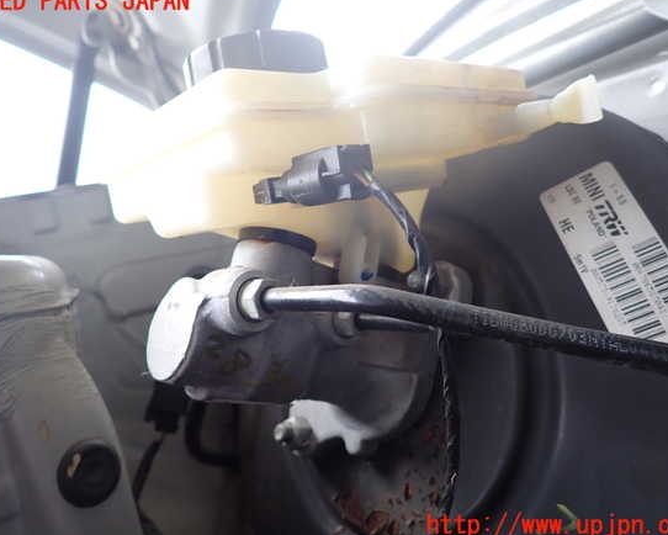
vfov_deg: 53.2
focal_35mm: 27
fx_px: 534
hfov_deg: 64.1
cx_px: 335
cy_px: 264
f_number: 2
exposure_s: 1/100
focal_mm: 4.5
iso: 200
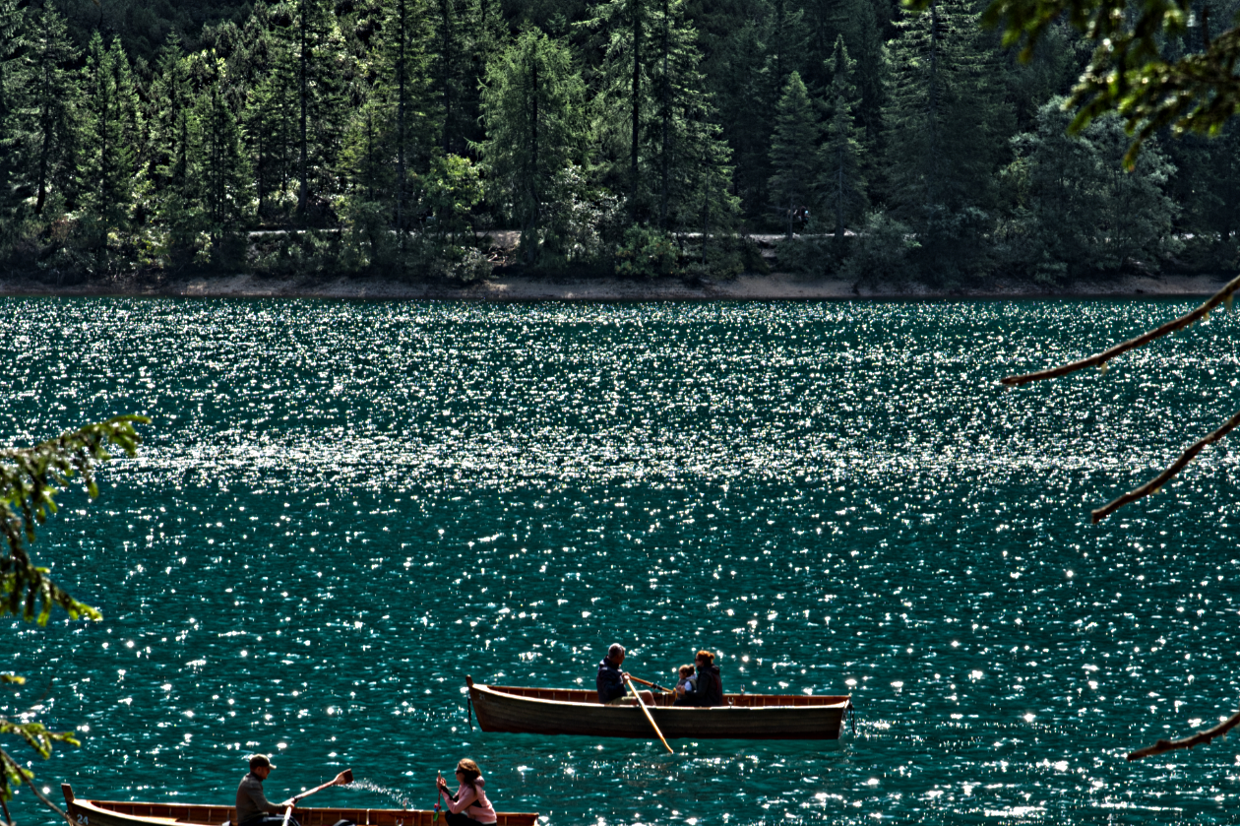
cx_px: 629
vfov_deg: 8.6
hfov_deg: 12.8
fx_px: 5509
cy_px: 623
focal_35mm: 160
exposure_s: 1/320
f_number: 9
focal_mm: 70
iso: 100
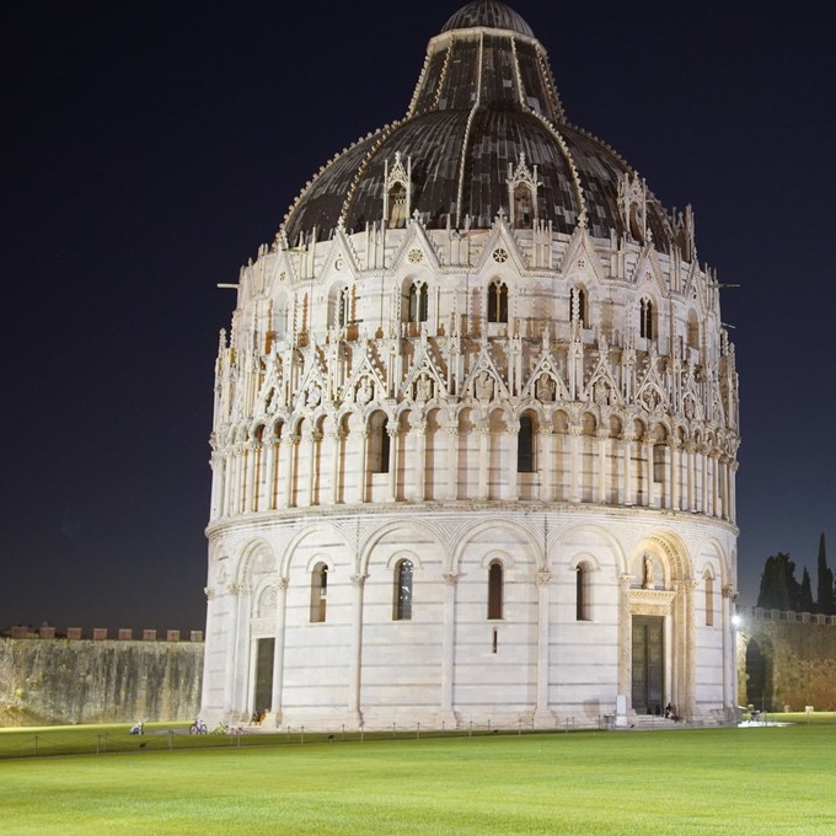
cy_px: 369
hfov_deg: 27.9
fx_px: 1639
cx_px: 684
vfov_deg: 28.6
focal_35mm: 60
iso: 6400
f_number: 4
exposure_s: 1/6
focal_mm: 40
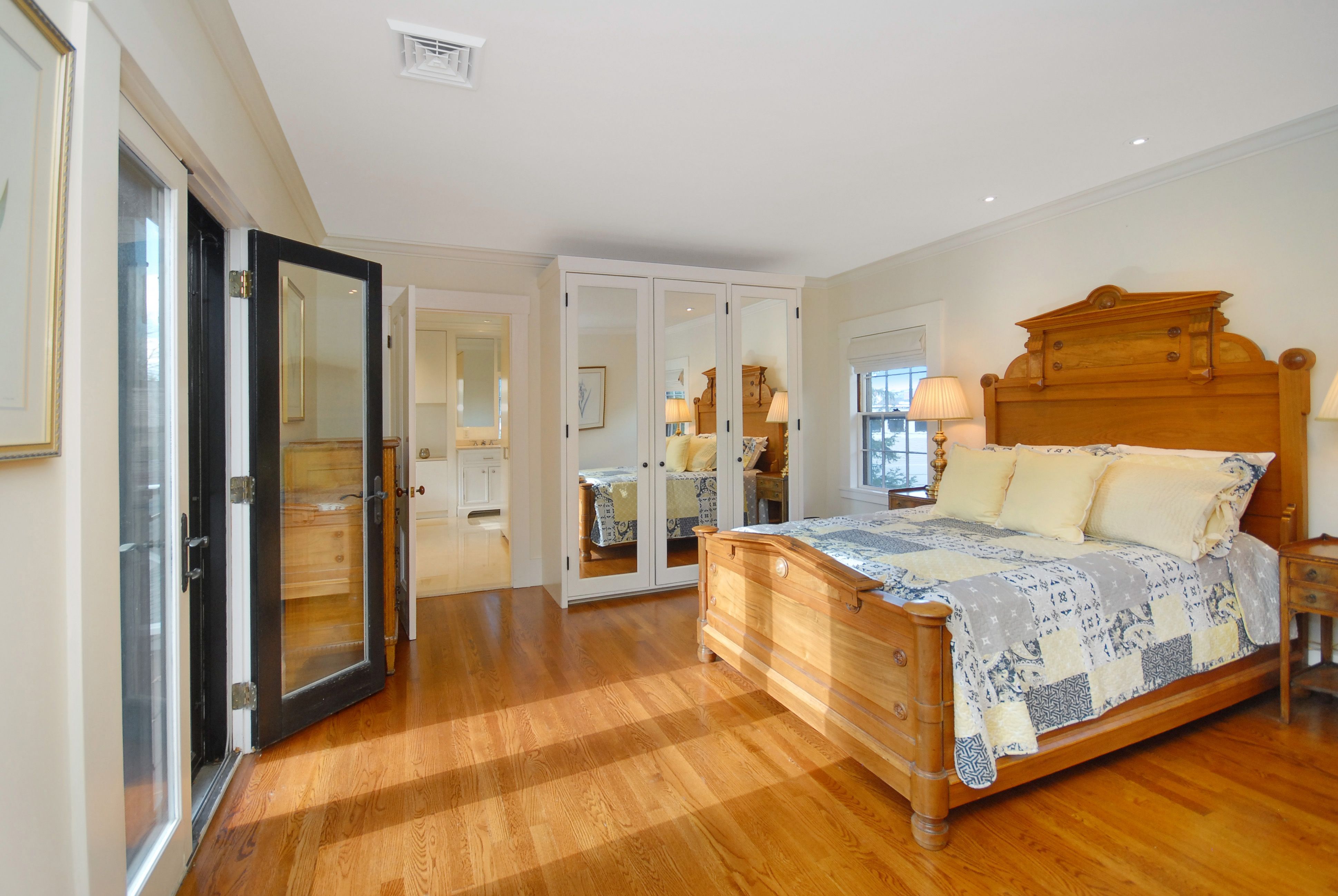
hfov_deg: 100.3
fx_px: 558
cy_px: 448
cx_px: 669
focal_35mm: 15
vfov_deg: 77.5
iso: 400
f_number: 5
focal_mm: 10
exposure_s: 1/60
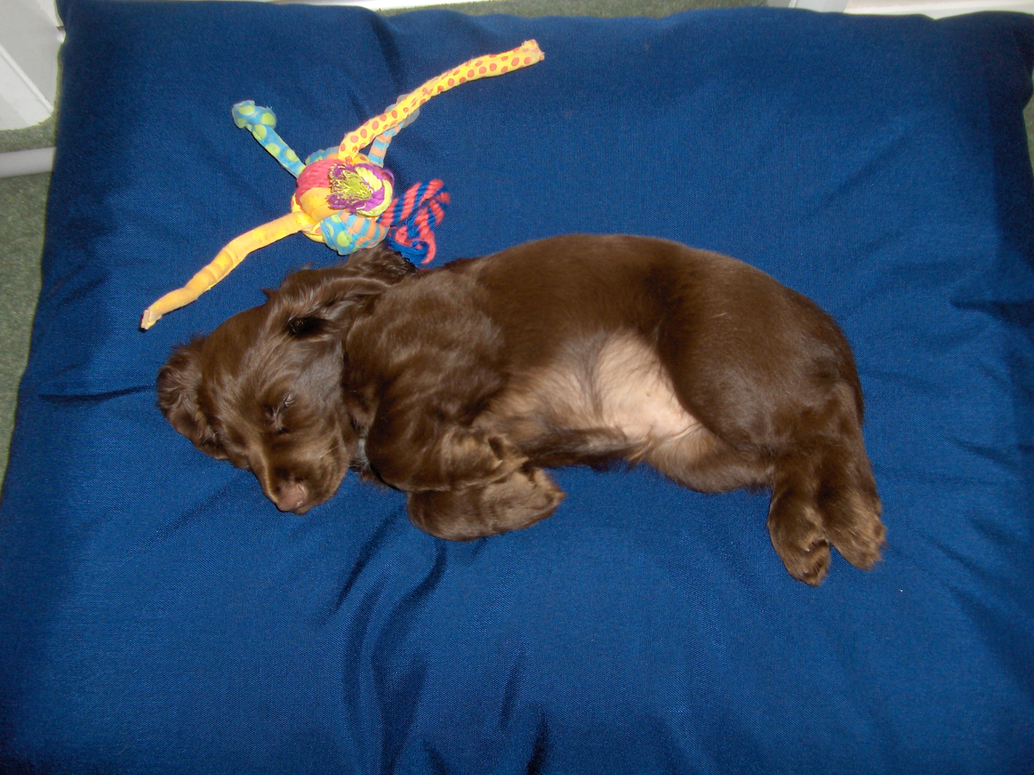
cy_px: 388
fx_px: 1045
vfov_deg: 40.7
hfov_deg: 52.6
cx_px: 517
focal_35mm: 35
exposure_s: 1/60
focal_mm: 5.8
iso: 100
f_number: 2.6
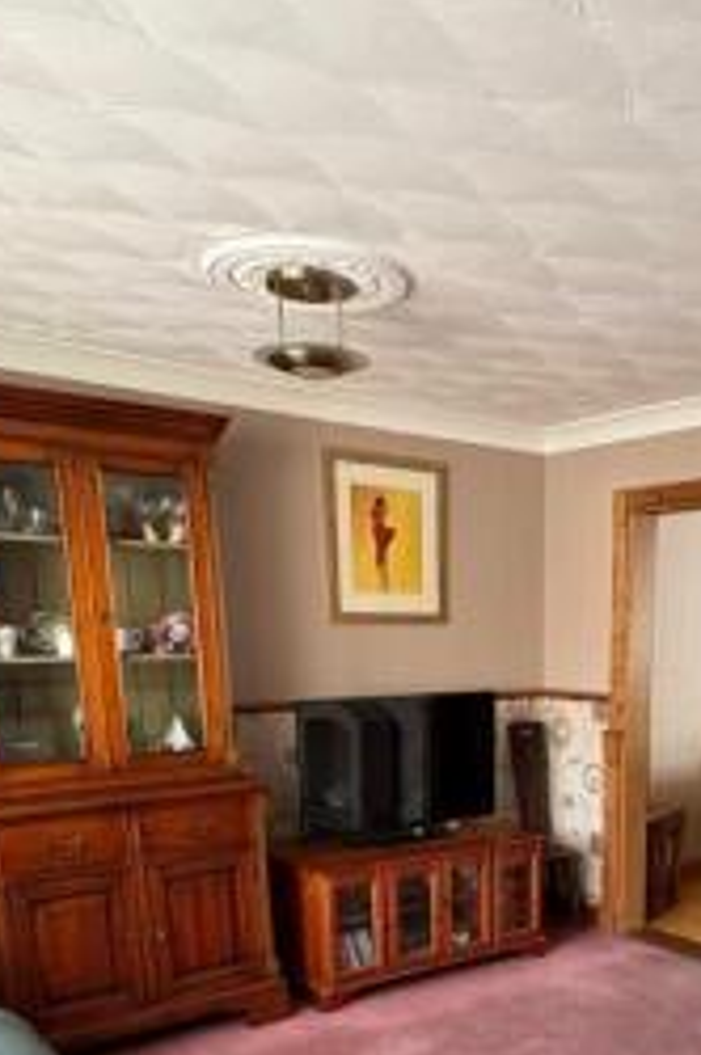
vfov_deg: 51.6
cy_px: 876
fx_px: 996
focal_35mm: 34
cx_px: 560
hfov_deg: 37.4
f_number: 2.2
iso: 250
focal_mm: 2.22
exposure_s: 1/89
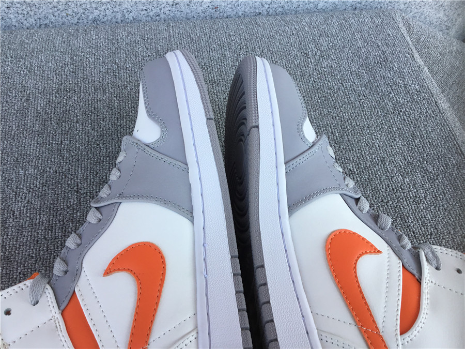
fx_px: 416
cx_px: 232
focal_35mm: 31
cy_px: 174
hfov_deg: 58.4
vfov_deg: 45.4
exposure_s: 1/260
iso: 25
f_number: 2.4
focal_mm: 3.3
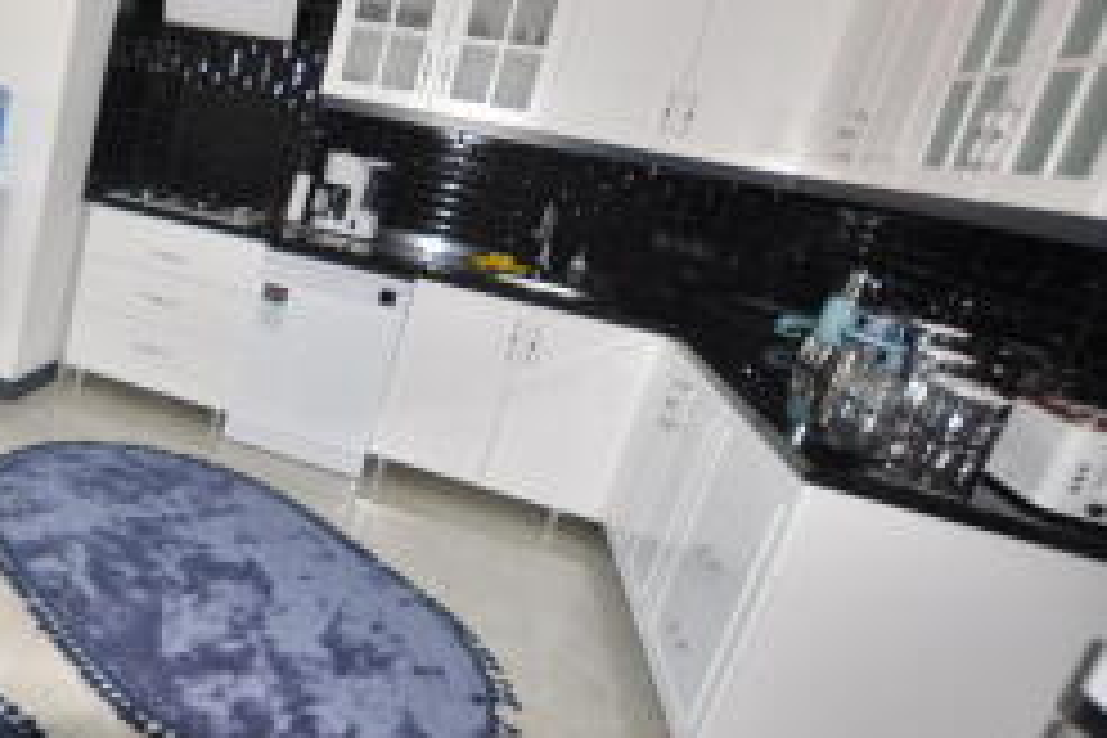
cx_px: 45
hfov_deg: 52.9
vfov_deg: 44.8
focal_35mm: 29
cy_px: 317
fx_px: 892
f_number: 4.5
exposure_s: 1/100
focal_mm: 10
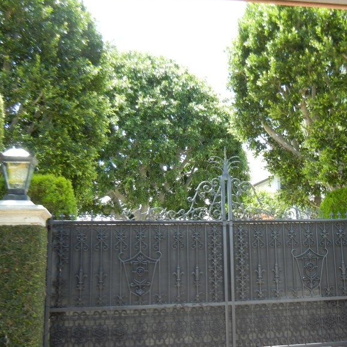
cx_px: 231
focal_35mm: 47
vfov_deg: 36.1
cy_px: 174
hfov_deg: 35.7
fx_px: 533
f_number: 3.5
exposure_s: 1/158
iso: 160
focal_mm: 5.4
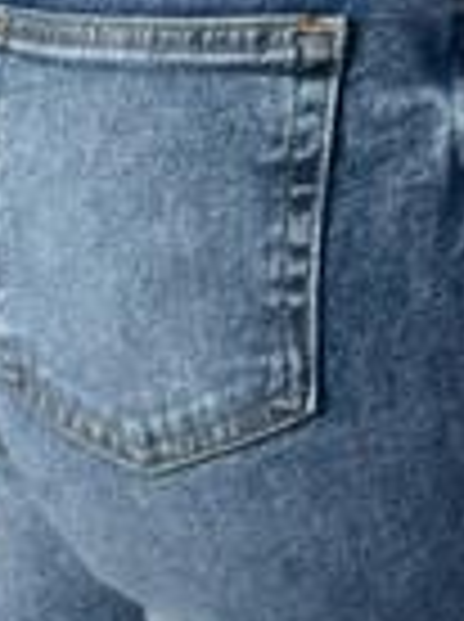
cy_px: -734
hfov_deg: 9.0
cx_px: 83
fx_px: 2940
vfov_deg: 10.7
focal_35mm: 164
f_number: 1.78
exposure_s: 1/121
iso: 80
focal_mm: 6.76
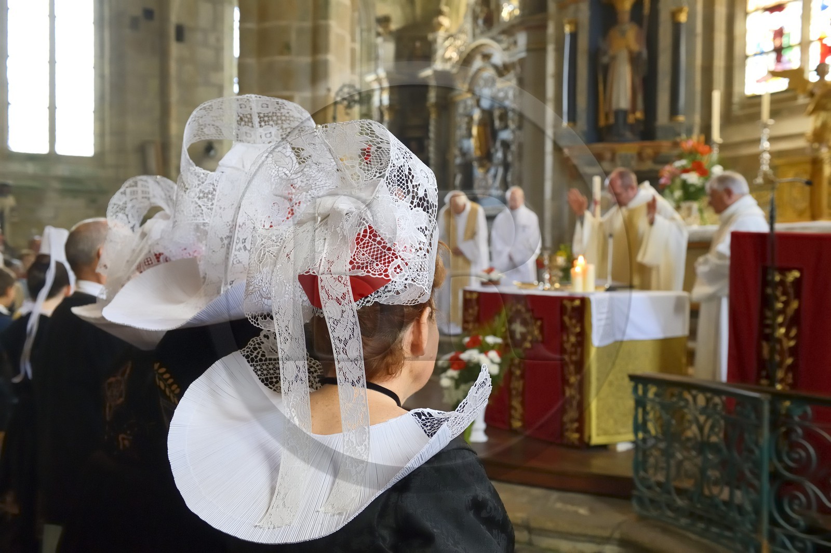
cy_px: 276
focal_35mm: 36
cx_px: 416
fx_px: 831
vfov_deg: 36.8
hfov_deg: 53.2
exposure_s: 1/80
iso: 1600
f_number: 5
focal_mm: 36
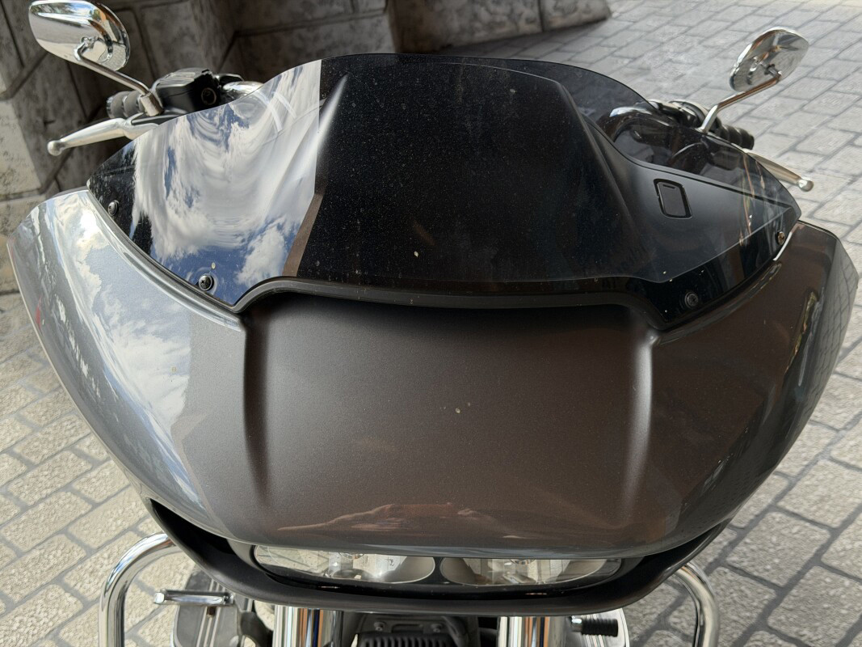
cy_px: 324
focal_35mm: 48
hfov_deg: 39.7
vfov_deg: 30.3
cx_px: 431
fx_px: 1195
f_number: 1.78
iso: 80
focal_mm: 6.76
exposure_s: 1/541
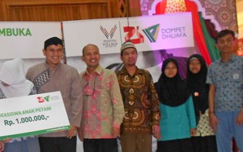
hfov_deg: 34.8
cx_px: 39
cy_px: 122
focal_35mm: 56
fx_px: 371
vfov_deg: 22.8
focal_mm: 4.6
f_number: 3.2
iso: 320
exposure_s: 1/25
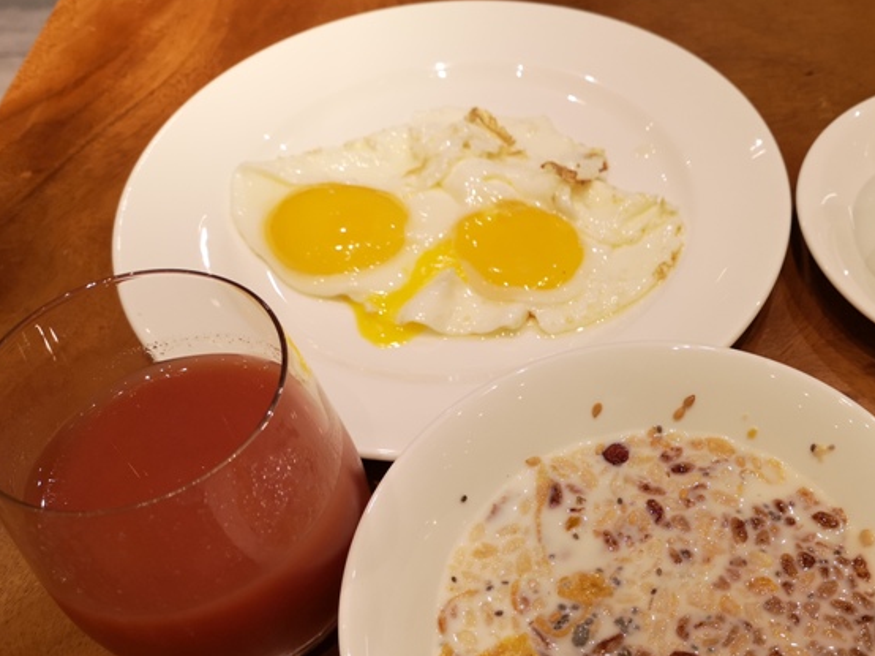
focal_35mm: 39
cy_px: 451
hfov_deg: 46.7
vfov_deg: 36.3
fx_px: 985
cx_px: 616
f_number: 1.8
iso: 50
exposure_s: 1/50
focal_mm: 3.95
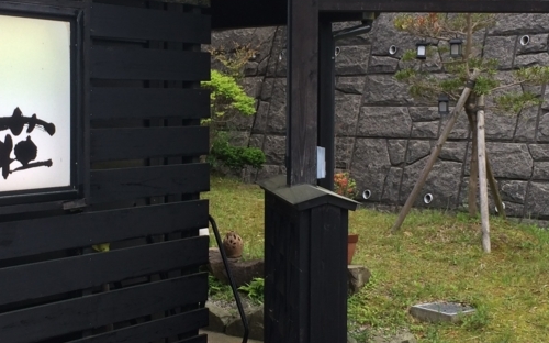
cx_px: 222
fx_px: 942
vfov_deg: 20.6
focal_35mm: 63
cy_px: 144
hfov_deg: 32.4
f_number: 2.2
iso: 50
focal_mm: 4.15
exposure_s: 1/120
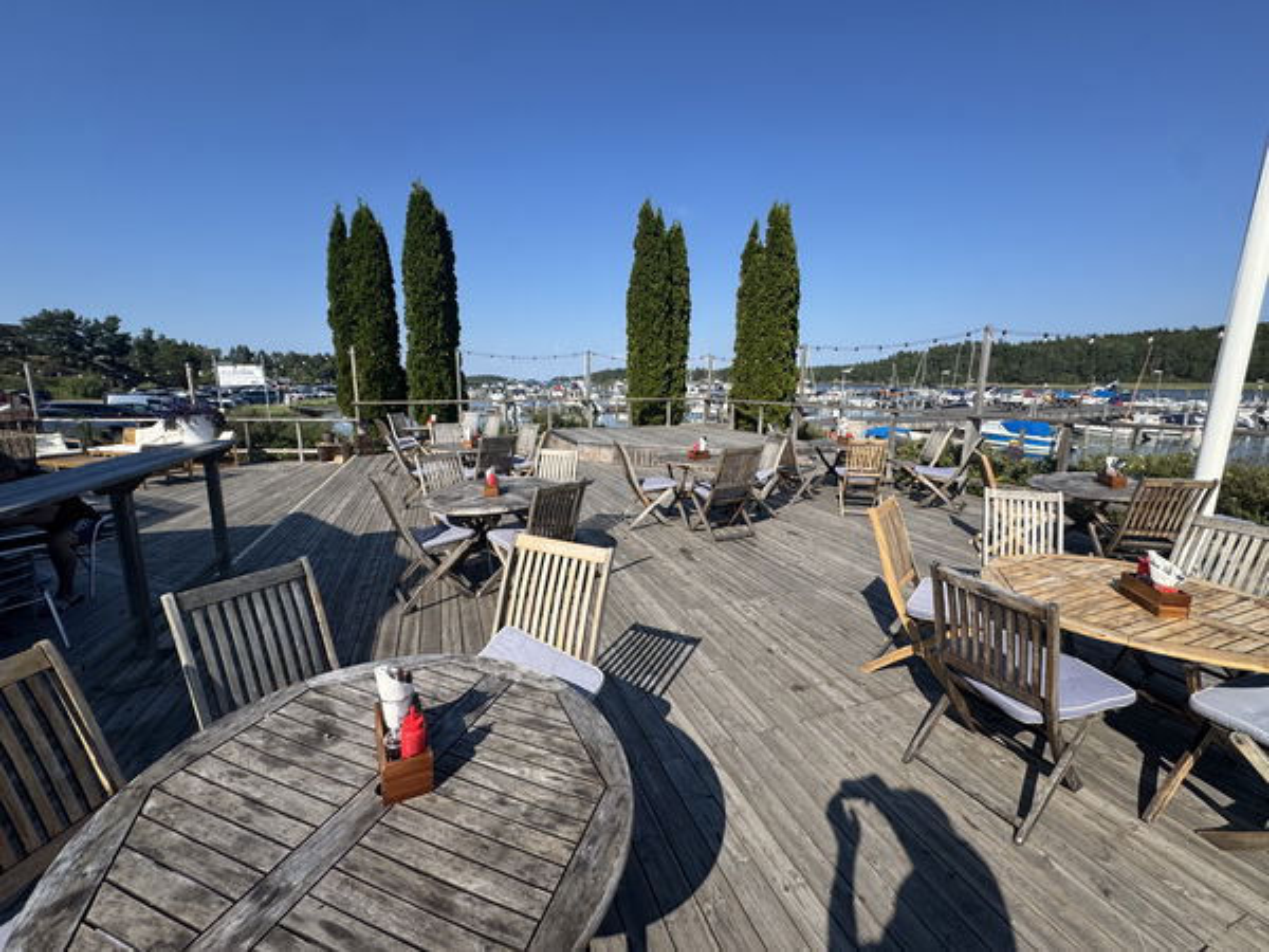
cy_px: 476
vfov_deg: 85.7
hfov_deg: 102.1
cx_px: 634
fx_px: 513
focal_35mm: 14
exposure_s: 1/2208
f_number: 2.2
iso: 50
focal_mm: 2.22
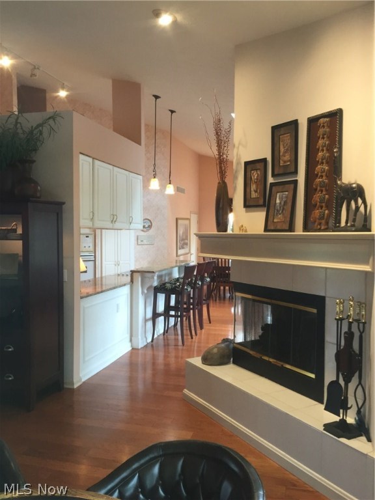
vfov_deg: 61.7
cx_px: 188
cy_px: 250
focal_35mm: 29
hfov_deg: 48.2
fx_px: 419
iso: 80
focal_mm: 4.15
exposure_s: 1/30
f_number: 2.2
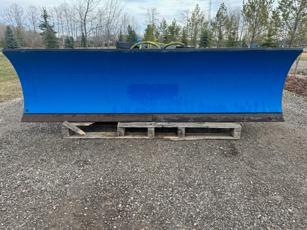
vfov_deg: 56.8
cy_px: 115
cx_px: 154
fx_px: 213
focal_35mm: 24
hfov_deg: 71.6
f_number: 1.78
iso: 80
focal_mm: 6.86
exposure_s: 1/659
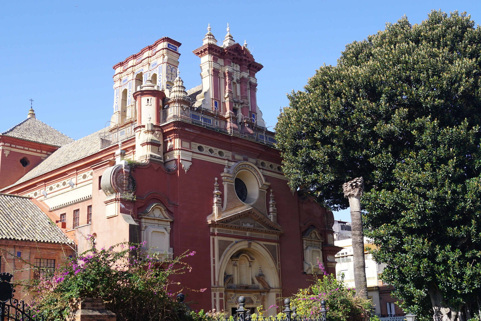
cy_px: 160
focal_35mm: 42
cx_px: 240
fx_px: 561
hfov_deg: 46.4
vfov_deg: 31.9
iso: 400
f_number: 5.6
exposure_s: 1/500
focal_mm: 28
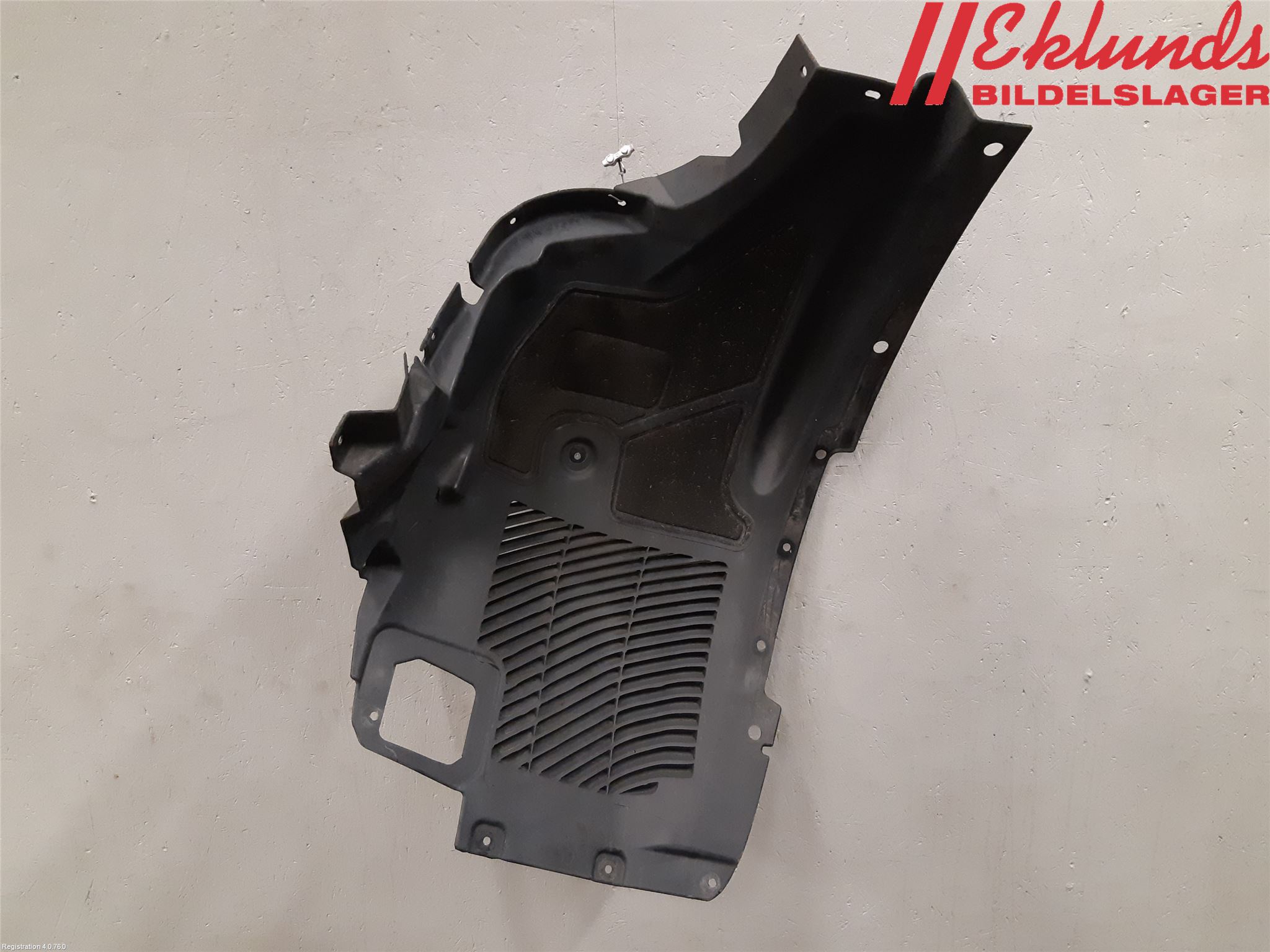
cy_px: 476
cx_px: 635
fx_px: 954
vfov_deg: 53.1
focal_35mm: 26
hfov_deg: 67.3
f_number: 1.7
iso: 320
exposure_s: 1/50
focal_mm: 3.93
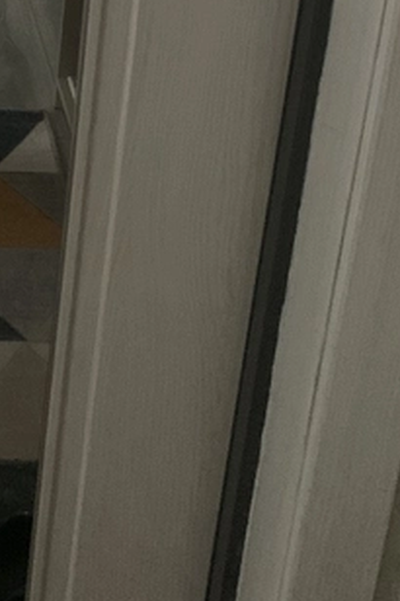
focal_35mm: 73
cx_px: -117
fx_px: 1218
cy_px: -183
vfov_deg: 24.2
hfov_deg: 17.5
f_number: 1.8
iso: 800
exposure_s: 1/15
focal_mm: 4.25
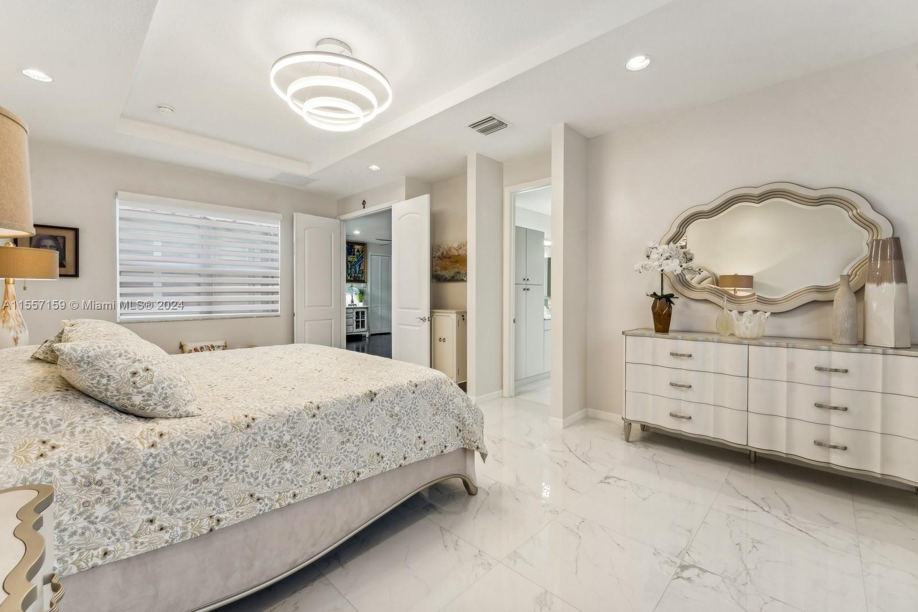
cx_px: 459
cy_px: 306
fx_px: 383
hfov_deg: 100.4
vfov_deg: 77.3
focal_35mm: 15
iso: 200
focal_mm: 15
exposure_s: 1/15
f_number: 9
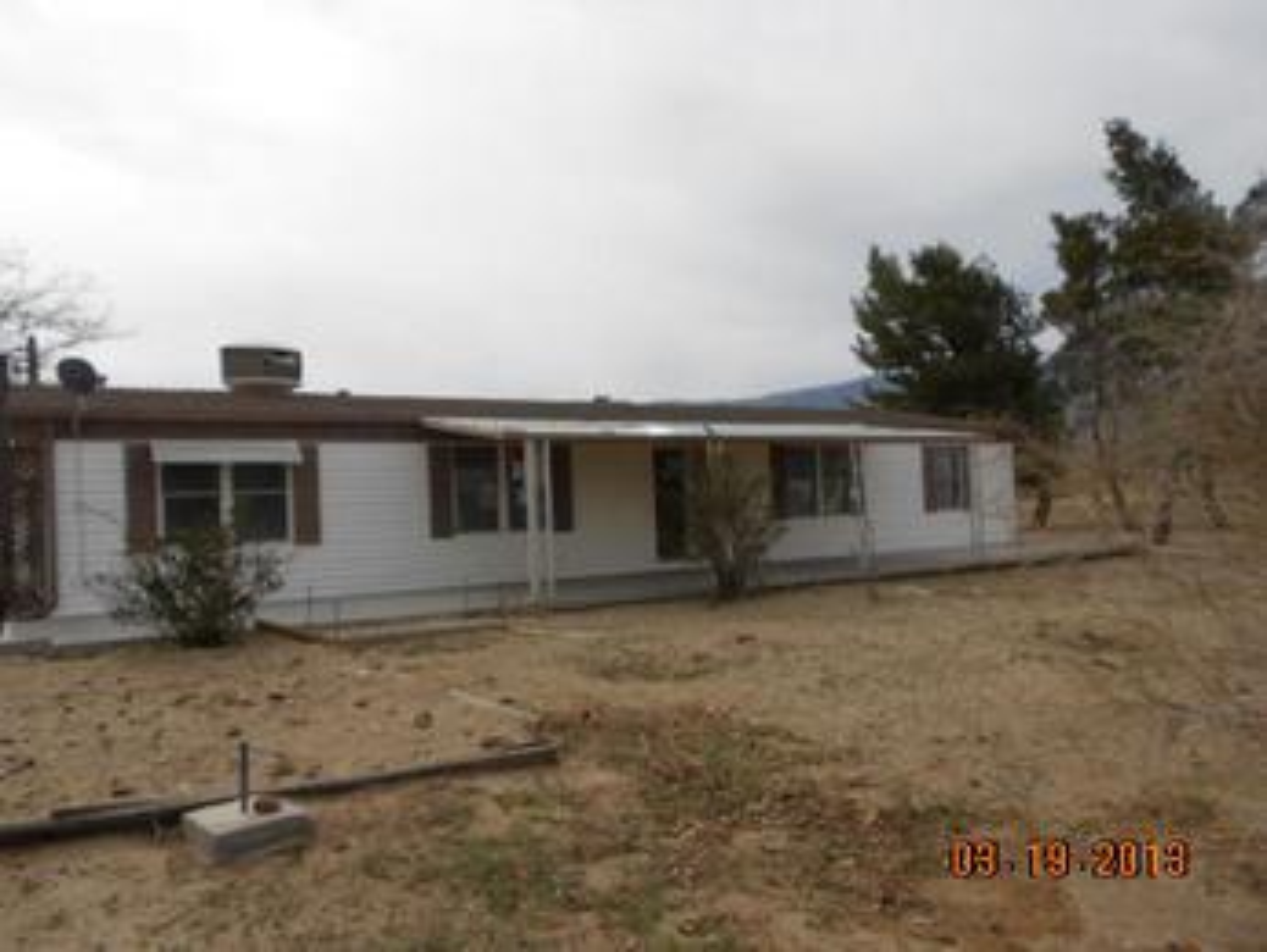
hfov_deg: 67.3
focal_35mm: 26
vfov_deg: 53.1
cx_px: 634
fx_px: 952
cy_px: 476
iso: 80
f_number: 3.2
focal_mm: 4.6
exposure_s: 1/1500
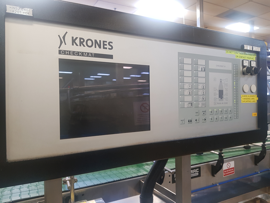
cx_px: 135
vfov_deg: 53.1
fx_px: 203
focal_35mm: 26
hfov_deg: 67.3
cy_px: 102
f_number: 1.7
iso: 160
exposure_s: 1/33
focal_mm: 4.3
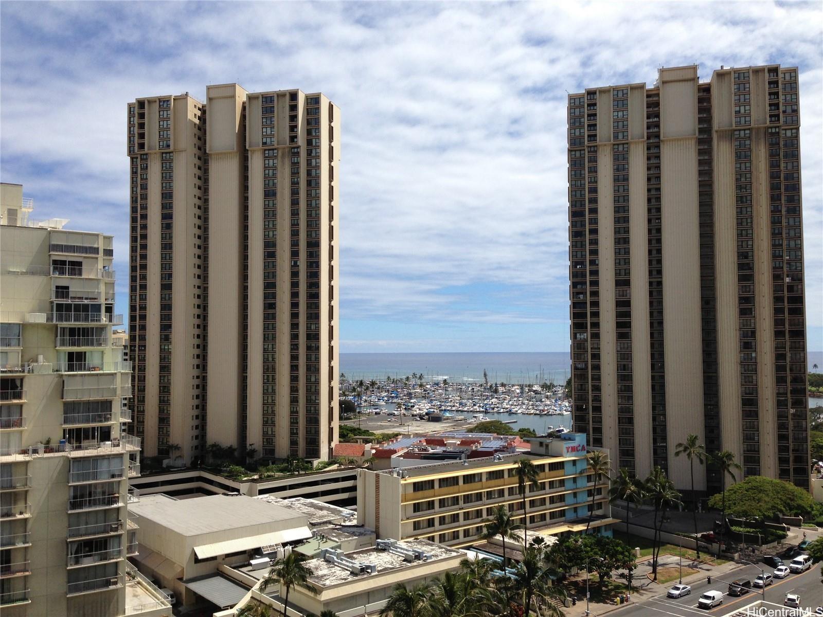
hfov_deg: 55.4
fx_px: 785
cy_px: 308
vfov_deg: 42.9
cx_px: 412
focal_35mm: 33
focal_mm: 4.13
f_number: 2.4
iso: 50
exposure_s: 1/2463
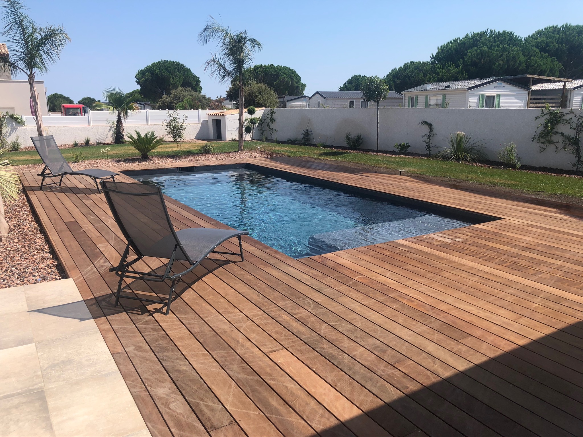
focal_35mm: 28
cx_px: 292
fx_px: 472
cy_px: 218
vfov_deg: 49.7
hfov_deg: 63.4
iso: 20
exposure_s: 1/2024
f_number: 1.8
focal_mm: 3.99
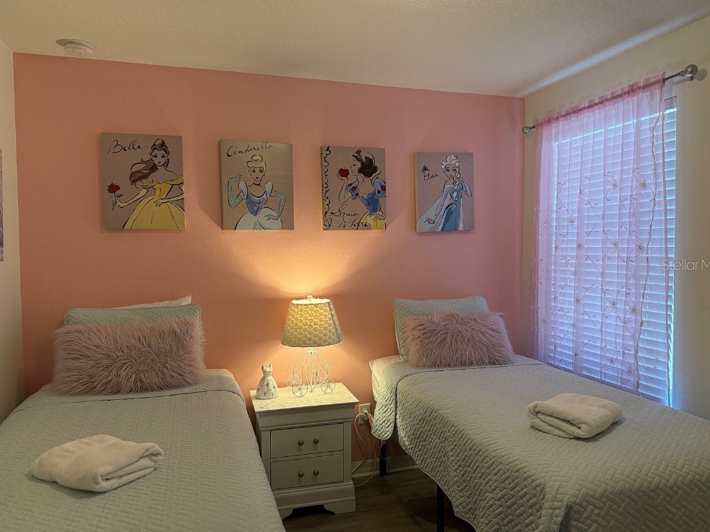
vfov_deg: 54.9
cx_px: 360
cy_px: 264
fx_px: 513
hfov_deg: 69.4
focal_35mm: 25
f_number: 1.78
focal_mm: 6.76
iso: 320
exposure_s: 1/120
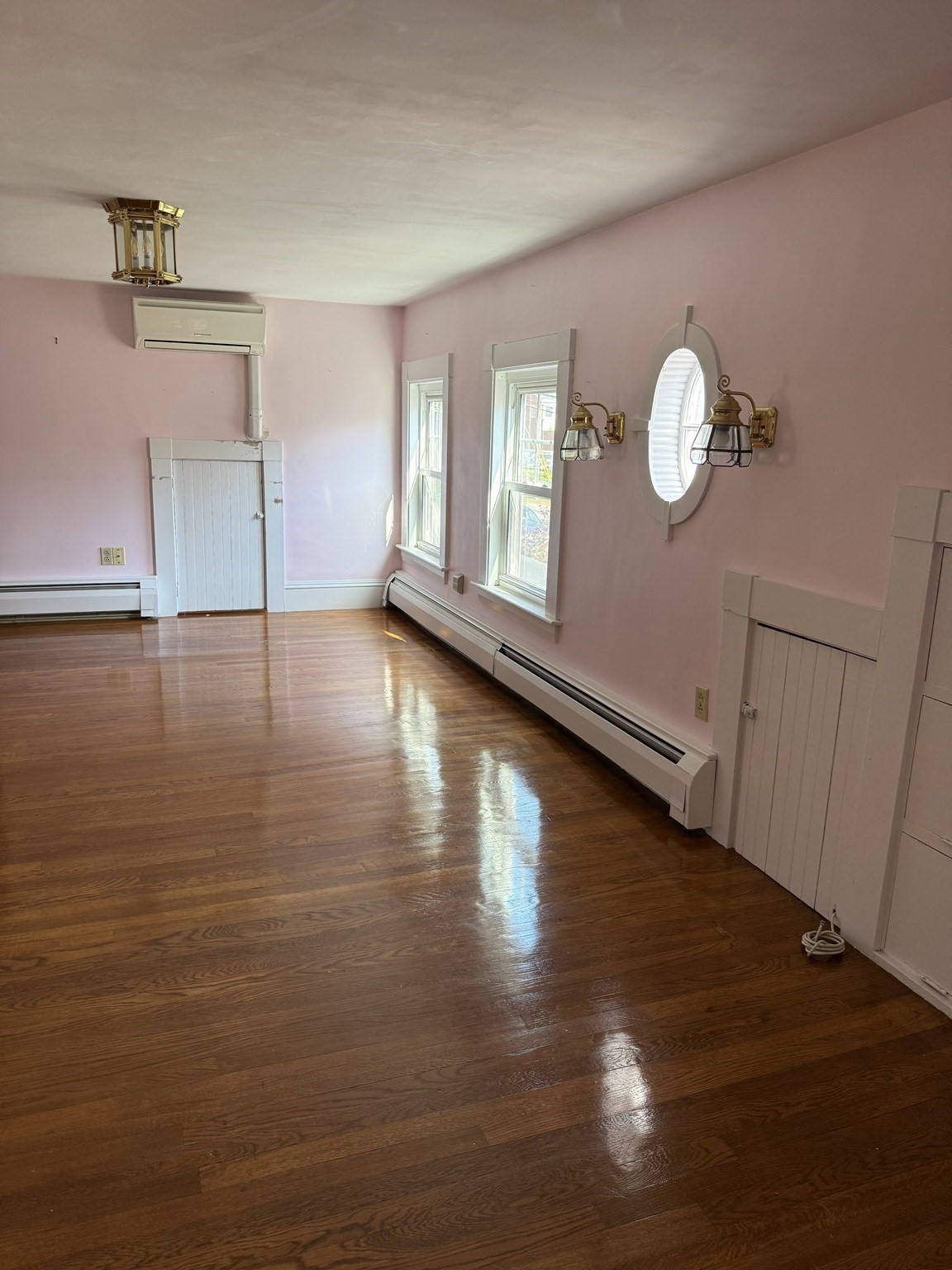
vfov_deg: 71.6
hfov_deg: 56.8
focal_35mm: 24
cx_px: 476
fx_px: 880
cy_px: 635
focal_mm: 6.76
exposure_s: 1/120
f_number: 1.78
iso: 125
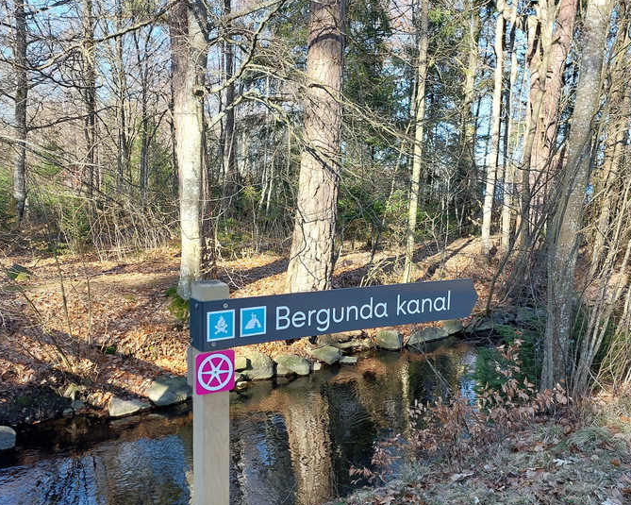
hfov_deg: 51.5
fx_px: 654
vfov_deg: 42.1
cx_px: 305
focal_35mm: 35
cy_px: 283
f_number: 1.8
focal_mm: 5.23
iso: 25
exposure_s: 1/121
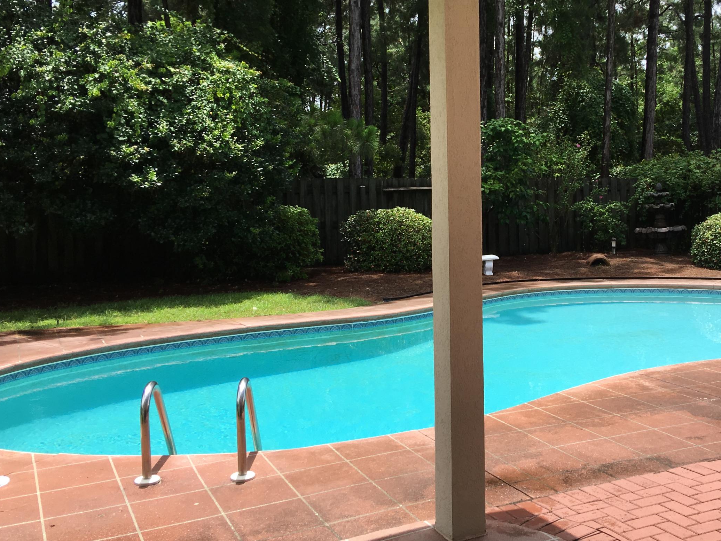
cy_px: 218
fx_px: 875
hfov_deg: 44.1
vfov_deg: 34.3
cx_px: 485
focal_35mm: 42
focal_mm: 4.15
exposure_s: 1/1054
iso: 25
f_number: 2.2
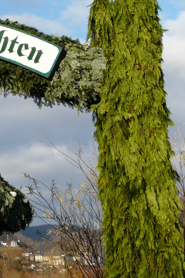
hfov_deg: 13.7
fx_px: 740
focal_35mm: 96
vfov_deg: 21.1
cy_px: 88
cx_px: -65
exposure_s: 1/400
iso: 100
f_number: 5.6
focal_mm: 7.9
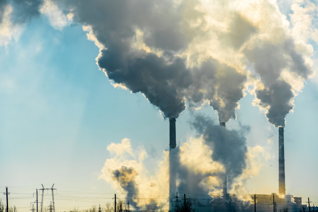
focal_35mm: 165
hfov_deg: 12.5
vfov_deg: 8.3
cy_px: 106
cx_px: 159
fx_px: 1458
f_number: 9
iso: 100
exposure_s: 1/800
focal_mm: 110
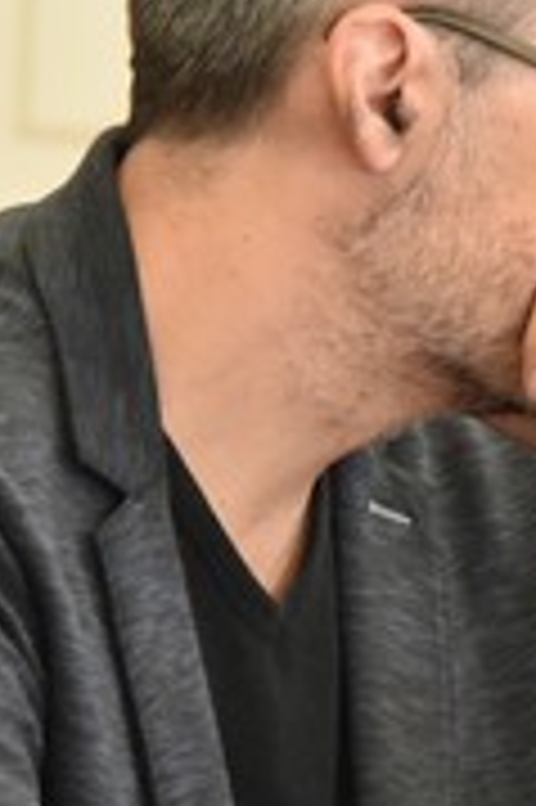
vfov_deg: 3.7
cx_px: 504
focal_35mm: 551
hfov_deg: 2.5
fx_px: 12329
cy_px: 403
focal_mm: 120
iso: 10000
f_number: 4
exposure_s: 1/400
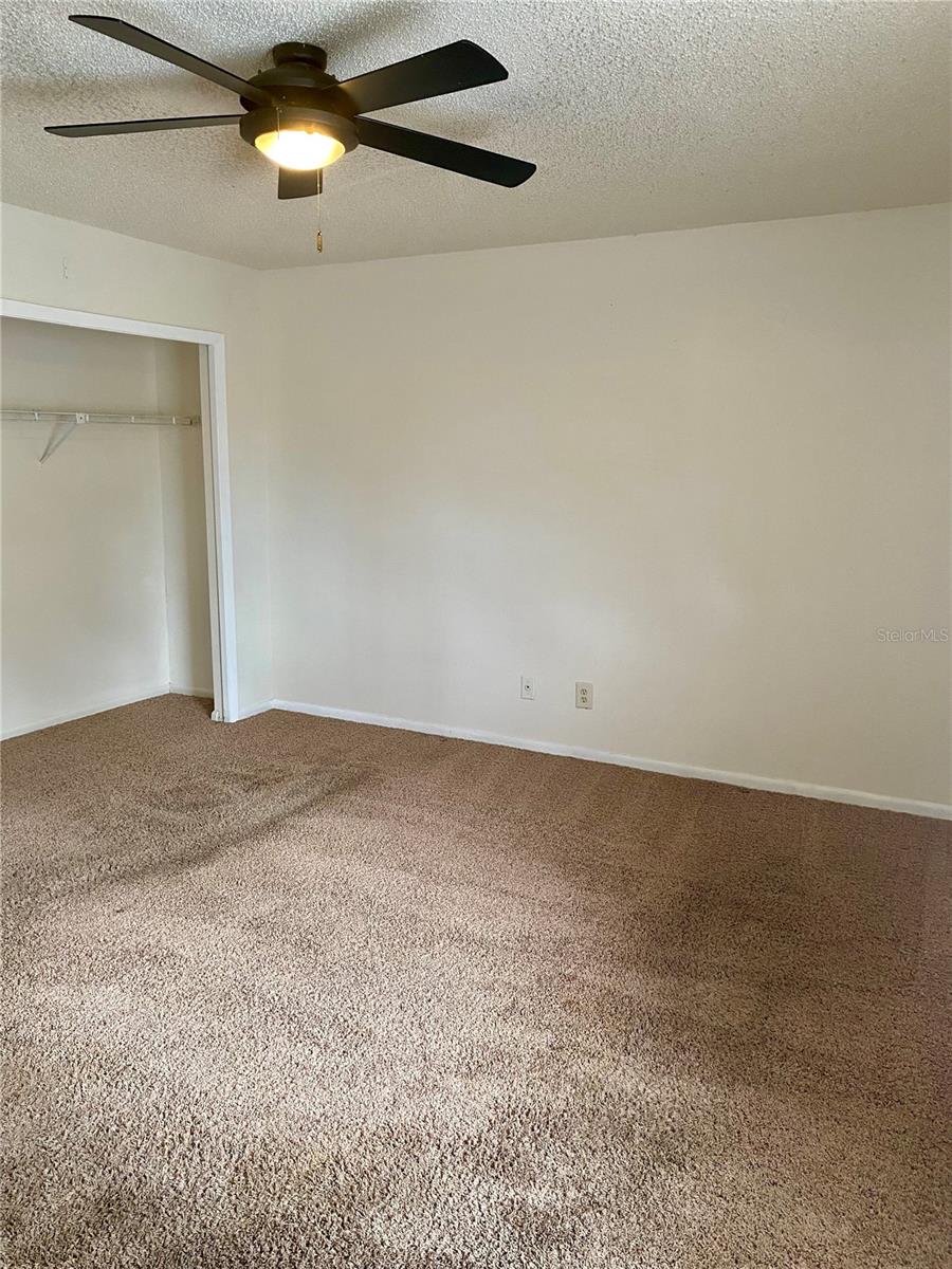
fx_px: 953
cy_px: 634
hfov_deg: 53.1
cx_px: 476
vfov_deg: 67.3
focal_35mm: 26
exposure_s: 1/60
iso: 160
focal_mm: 4.25
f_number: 1.8
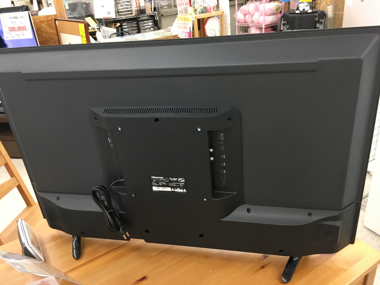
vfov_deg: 48.2
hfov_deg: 61.7
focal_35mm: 29
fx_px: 318
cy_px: 142
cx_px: 190
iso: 100
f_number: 2.2
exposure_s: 1/30
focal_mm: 4.15
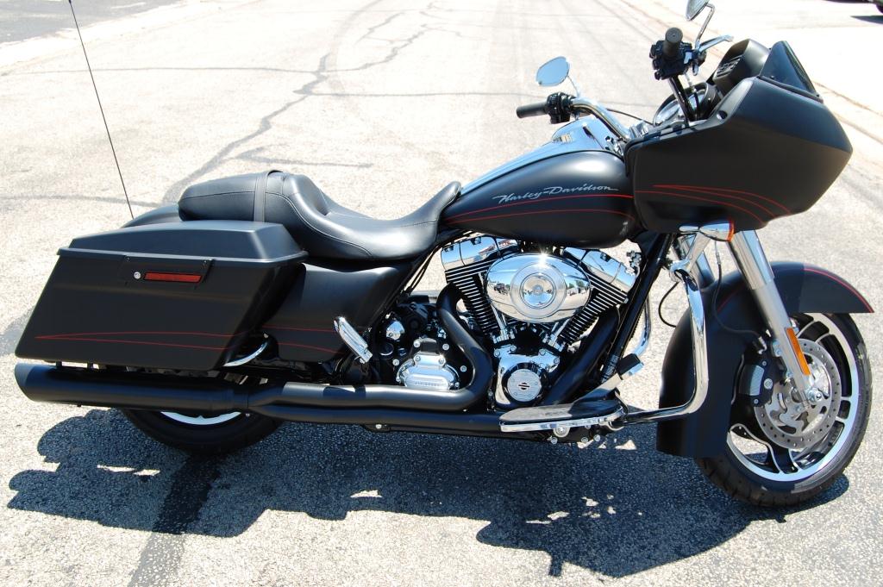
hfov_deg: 53.2
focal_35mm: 36
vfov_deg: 36.8
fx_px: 882
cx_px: 442
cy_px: 294
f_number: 8
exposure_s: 1/160
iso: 200
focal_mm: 24
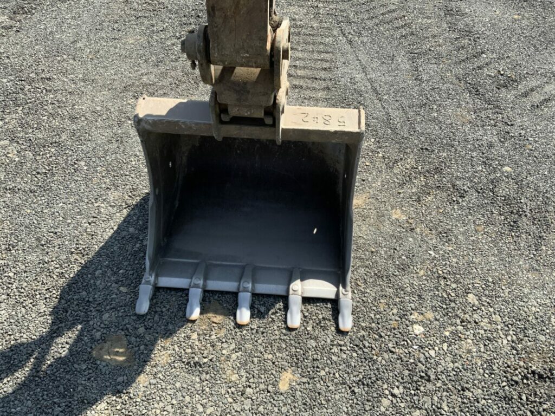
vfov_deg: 48.2
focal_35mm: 29
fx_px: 465
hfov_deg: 61.7
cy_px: 208
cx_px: 278
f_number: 1.8
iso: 16
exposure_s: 1/842
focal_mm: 3
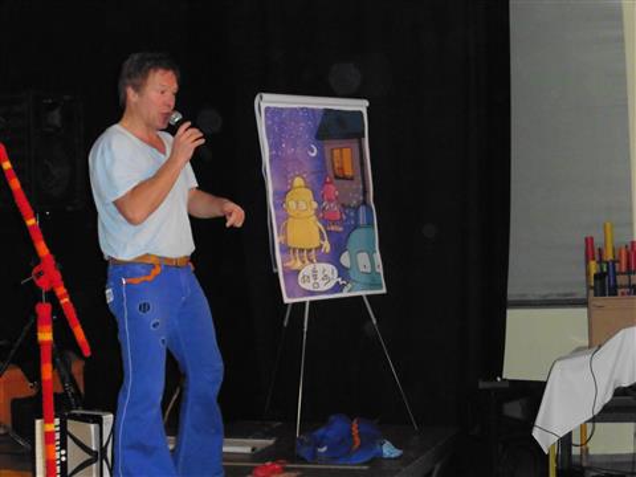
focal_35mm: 66
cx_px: 318
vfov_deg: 22.3
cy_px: 238
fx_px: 1213
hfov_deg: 29.4
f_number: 4.9
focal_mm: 11.7
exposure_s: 1/400
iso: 1600
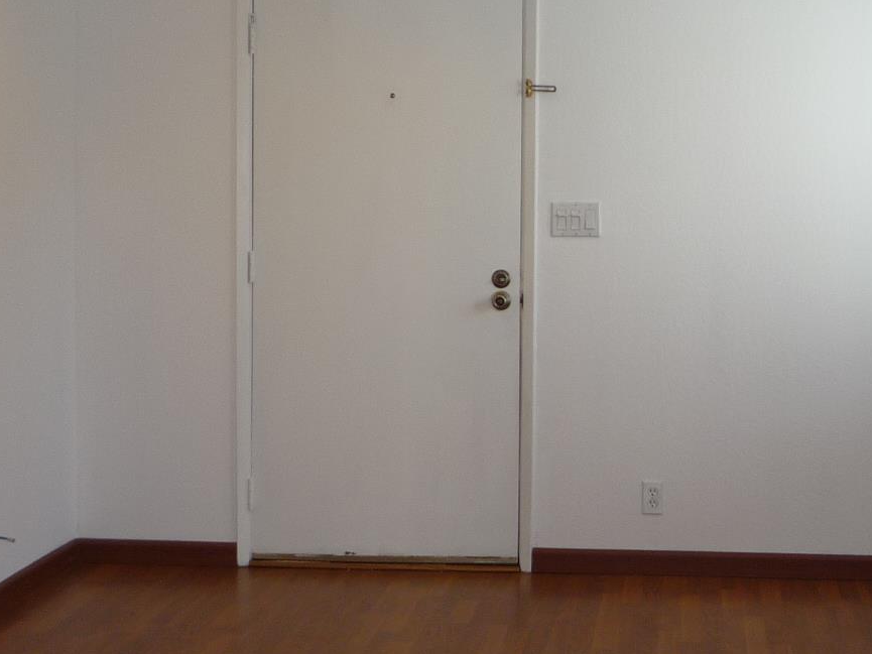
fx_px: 1789
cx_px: 604
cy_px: 223
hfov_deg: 27.2
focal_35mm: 71
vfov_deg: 20.7
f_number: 3.3
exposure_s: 1/30
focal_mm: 5.2
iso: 100
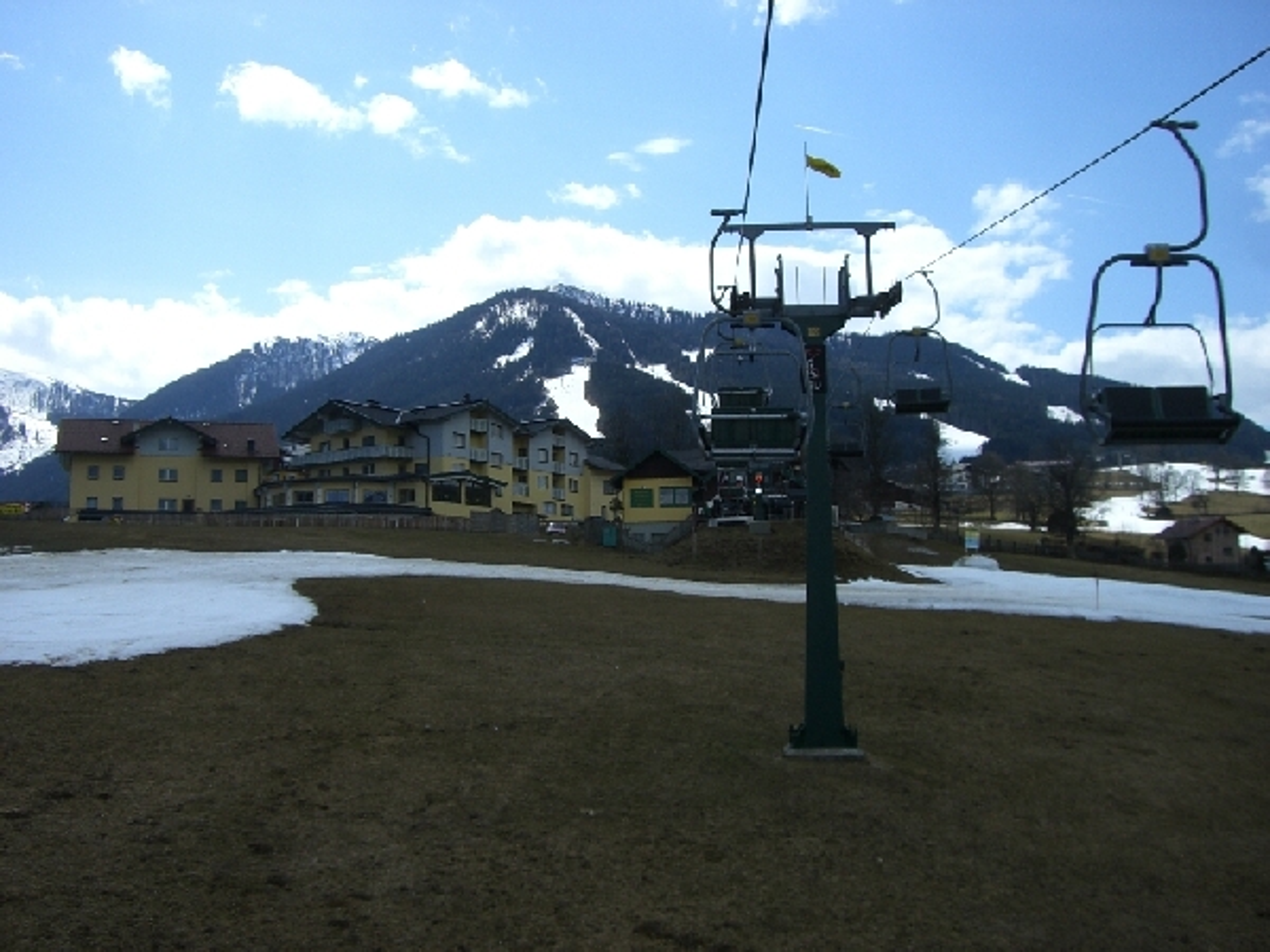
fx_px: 1394
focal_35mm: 38
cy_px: 476
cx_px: 635
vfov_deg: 37.7
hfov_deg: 49.0
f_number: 4.3
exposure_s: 1/1250
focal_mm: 6.2
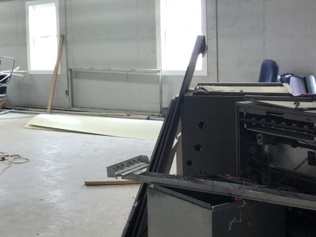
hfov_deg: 31.7
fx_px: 520
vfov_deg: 25.5
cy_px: 77
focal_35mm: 57
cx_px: 15
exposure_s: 1/24
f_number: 1.8
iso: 40
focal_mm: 3.99
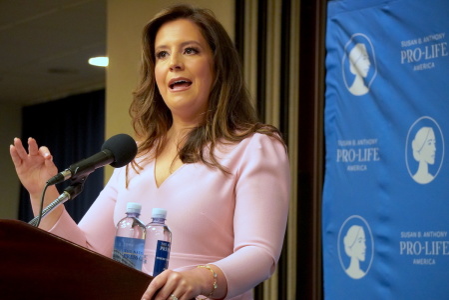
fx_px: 1927
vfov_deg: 8.9
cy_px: 150
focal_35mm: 154
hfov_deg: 13.3
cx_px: 224
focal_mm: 103
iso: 3200
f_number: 5.6
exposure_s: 1/160
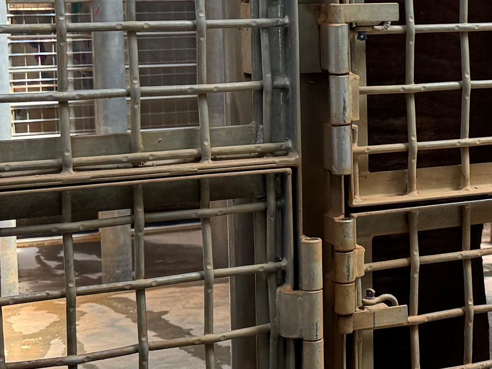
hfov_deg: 18.1
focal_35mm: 101
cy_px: 79
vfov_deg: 14.6
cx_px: 651
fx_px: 1436
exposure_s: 1/121
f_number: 1.78
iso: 100
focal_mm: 6.76
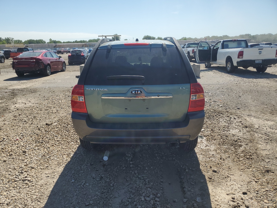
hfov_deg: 67.3
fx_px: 208
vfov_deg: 53.1
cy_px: 104
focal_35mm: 26
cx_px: 138
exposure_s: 1/3333
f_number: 1.5
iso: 50
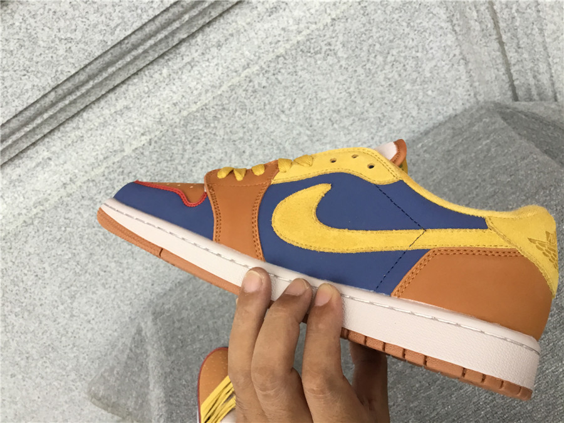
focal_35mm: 31
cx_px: 282
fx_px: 505
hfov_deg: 58.4
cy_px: 212
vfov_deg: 45.4
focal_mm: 3.3
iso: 40
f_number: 2.4
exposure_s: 1/33
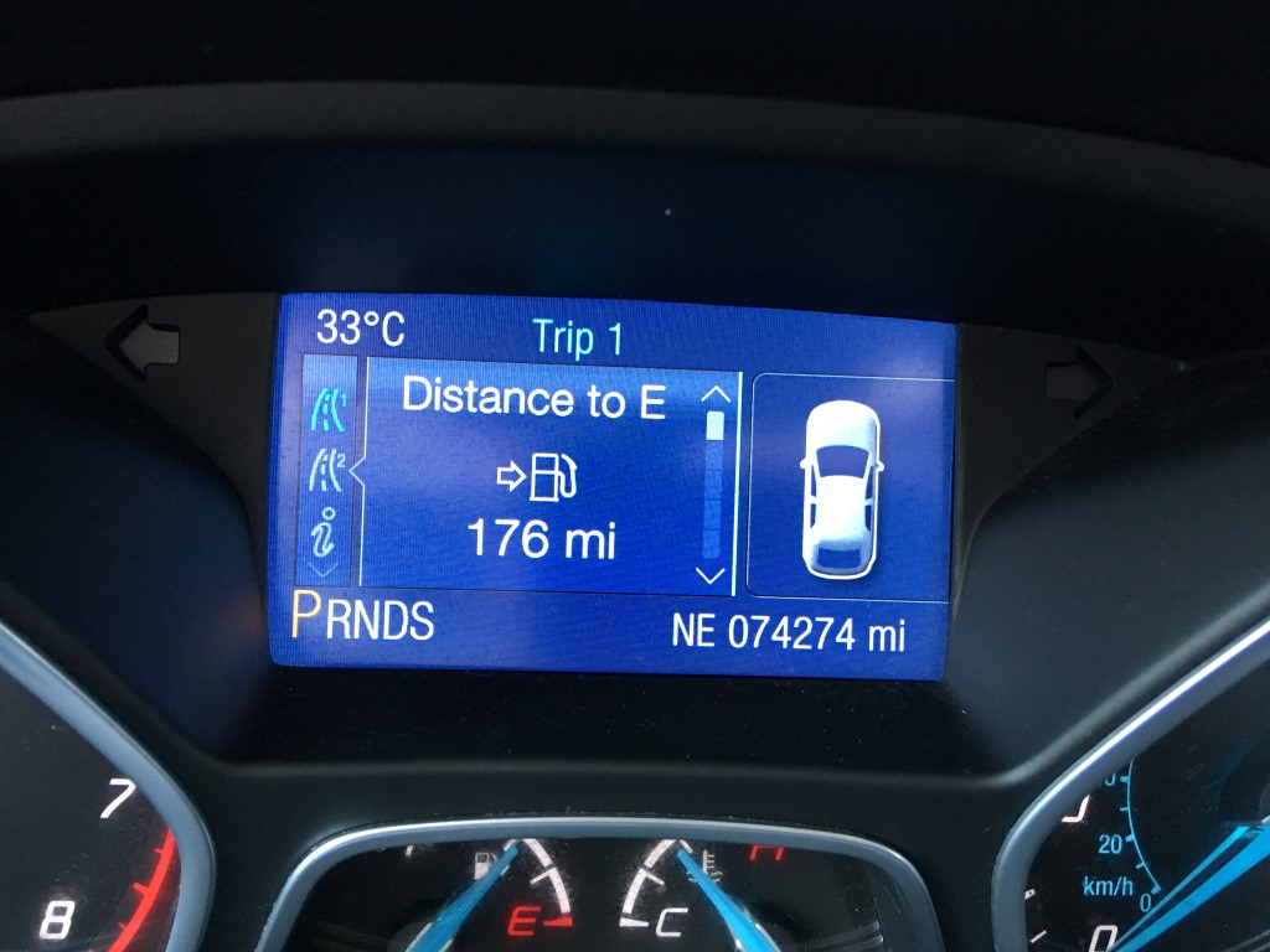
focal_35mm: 29
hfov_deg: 61.7
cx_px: 635
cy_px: 476
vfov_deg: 48.2
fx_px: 1064
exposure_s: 1/30
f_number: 2.2
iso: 160
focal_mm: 4.15
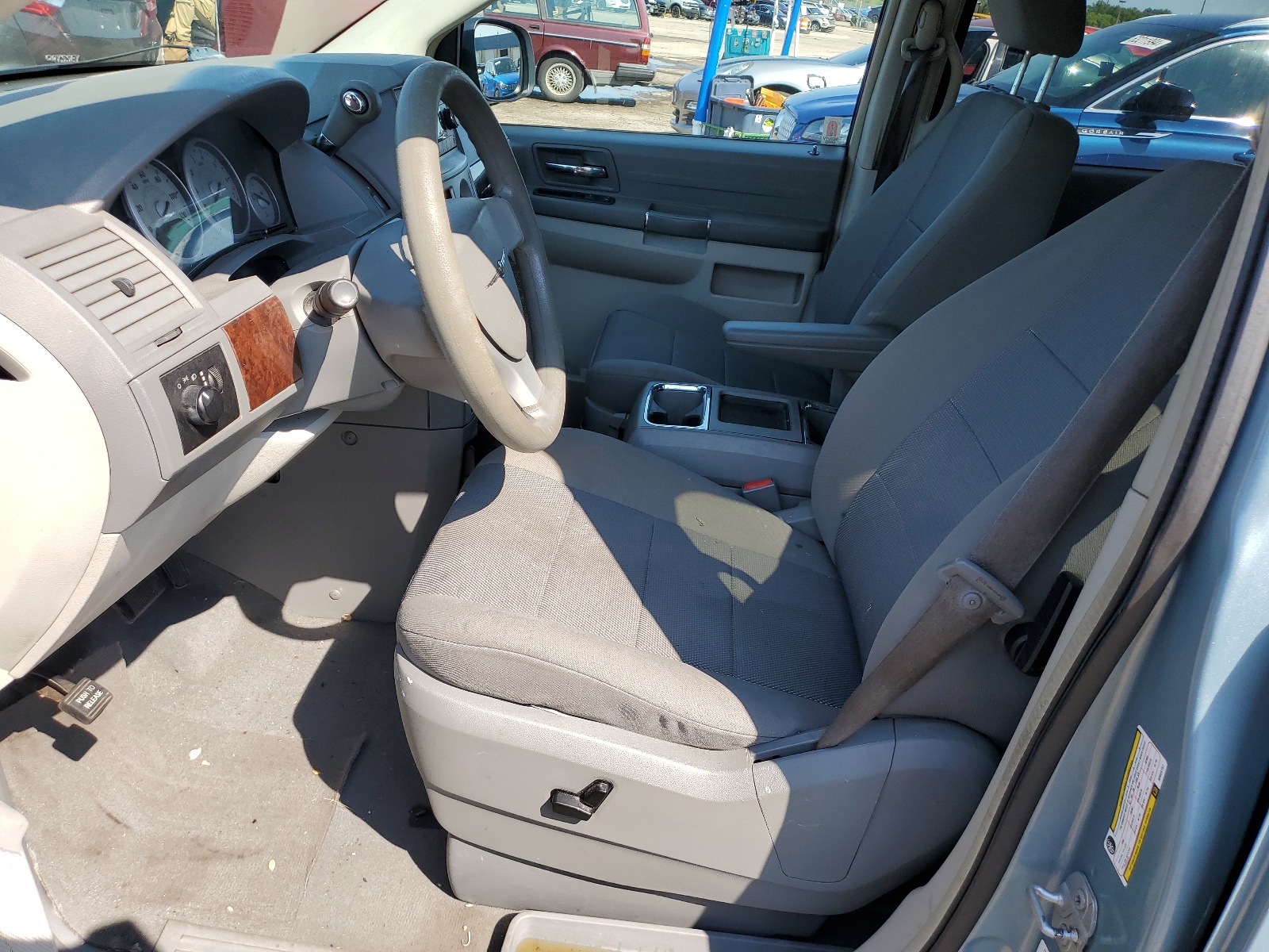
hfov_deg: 67.3
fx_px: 953
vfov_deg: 53.1
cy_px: 476
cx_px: 634
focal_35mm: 26
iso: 50
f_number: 1.5
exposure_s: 1/1000
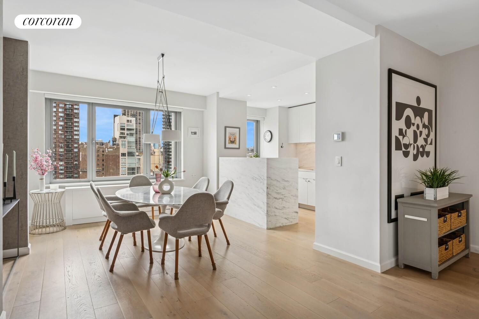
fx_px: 253
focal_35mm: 19
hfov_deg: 86.9
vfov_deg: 64.6
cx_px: 240
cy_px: 160
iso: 200
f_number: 11
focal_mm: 19
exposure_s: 1/10
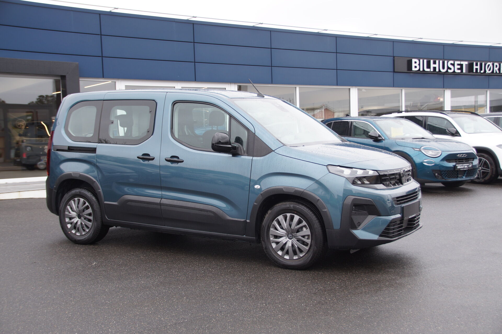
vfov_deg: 31.9
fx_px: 585
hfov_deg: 46.4
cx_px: 251
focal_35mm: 42
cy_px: 167
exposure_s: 1/80
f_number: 4.5
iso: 100
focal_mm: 28
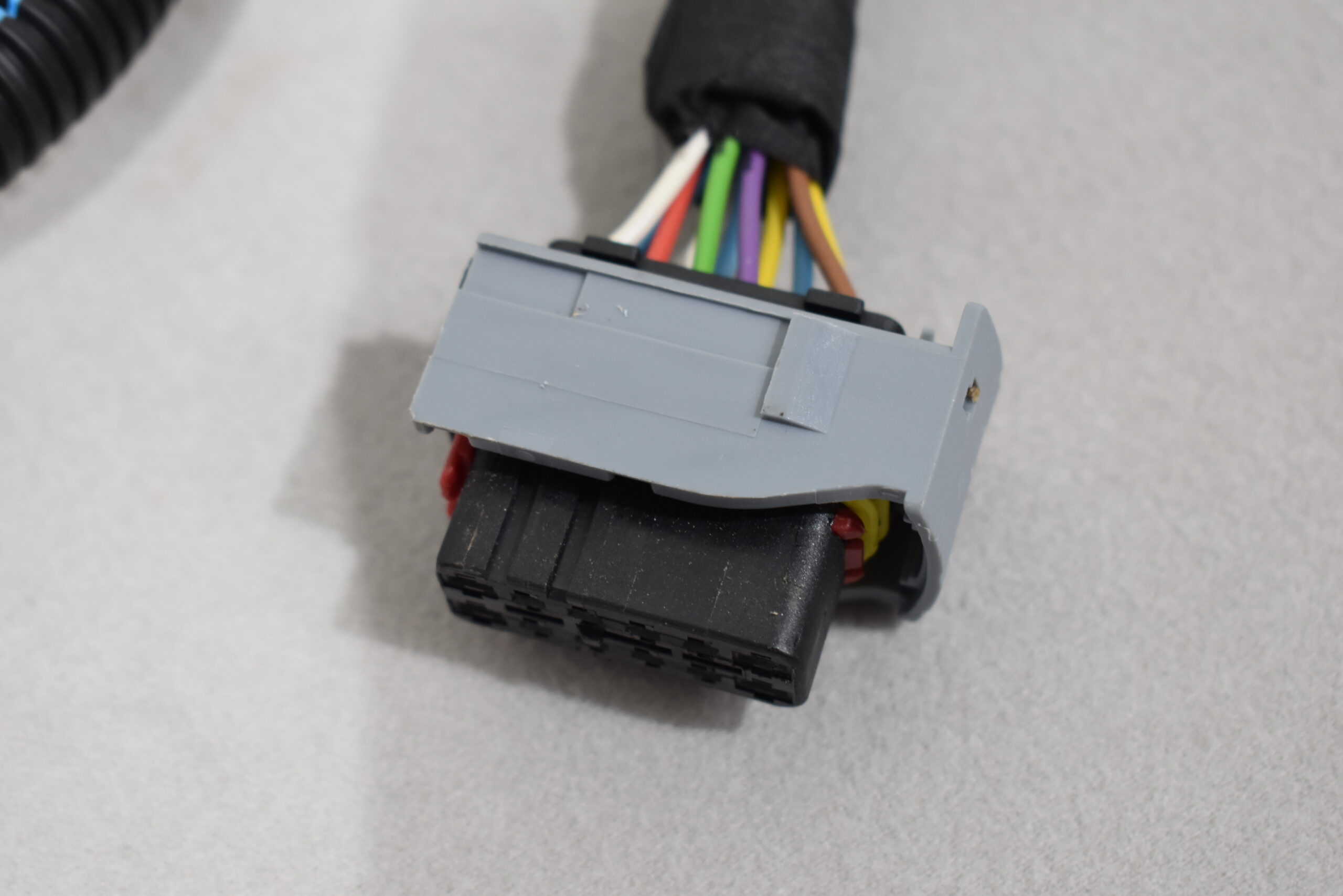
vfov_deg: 19.7
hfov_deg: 29.2
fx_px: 2574
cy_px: 448
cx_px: 672
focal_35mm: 69
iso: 640
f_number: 5.6
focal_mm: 46
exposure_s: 1/60
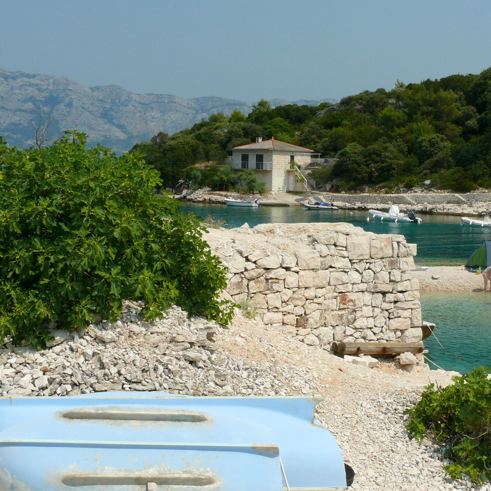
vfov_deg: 29.0
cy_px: 303
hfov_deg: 28.5
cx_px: 382
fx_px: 947
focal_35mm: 59
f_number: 5.6
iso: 100
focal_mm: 7.4
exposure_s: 1/250
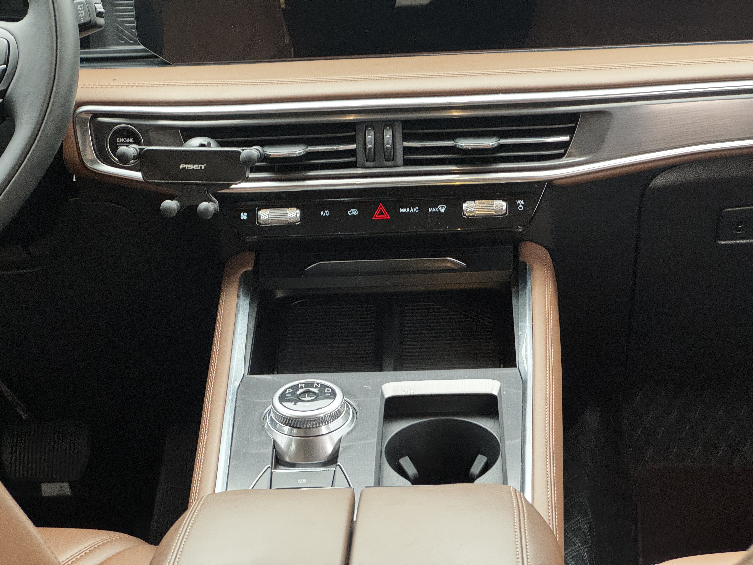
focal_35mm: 77
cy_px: 282
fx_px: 1675
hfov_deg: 25.3
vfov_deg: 19.1
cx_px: 376
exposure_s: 1/40
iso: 640
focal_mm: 9
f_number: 2.8
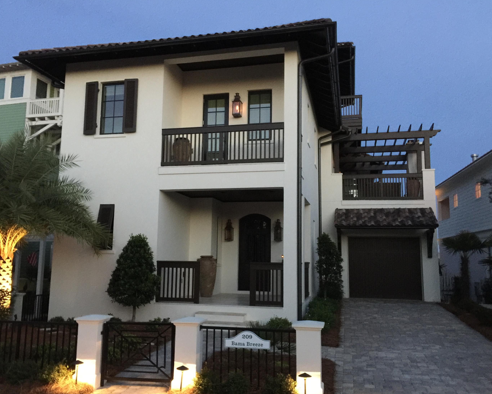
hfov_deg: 57.2
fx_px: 451
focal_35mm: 31
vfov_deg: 47.1
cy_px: 201
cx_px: 244
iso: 125
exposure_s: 1/4
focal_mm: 4.15
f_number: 2.2
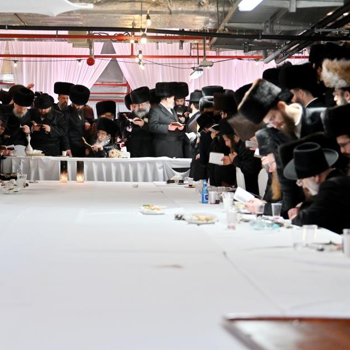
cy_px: 168
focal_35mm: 98
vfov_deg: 17.7
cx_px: 102
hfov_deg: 17.7
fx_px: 1121
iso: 1250
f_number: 2.8
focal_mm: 70
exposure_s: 1/160
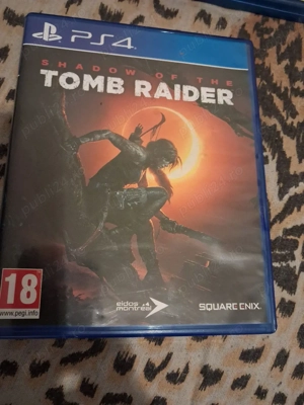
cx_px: 152
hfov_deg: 51.4
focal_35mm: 27
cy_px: 202
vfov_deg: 65.3
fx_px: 316
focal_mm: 4
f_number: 1.8
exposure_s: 1/25
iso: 500
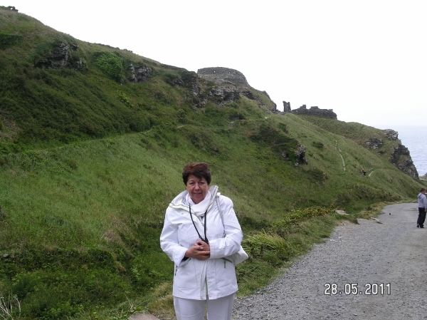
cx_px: 214
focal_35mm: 40
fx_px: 493
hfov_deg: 46.8
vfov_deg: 35.9
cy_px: 160
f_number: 5.6
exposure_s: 1/180
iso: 100
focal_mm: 8.4
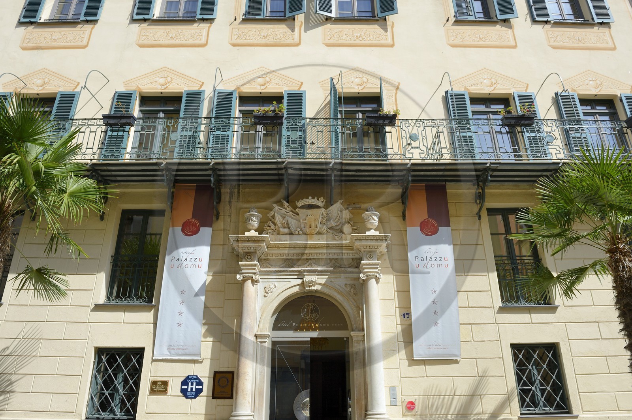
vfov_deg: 49.5
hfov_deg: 69.4
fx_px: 456
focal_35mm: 26
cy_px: 210
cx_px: 316
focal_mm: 26
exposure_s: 1/200
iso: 200
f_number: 10
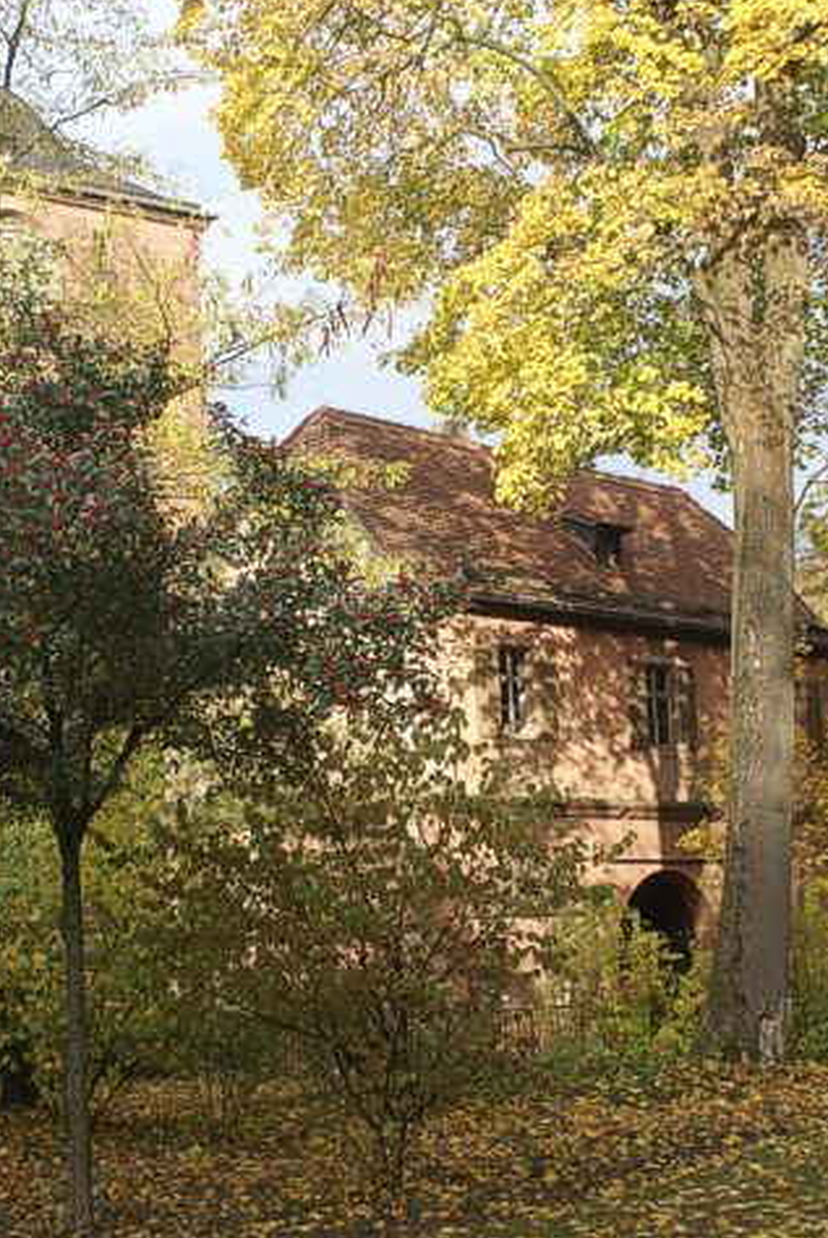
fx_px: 1962
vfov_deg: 35.0
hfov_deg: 23.8
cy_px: 666
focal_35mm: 57
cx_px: 368
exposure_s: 1/60
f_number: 5.6
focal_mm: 30
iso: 100
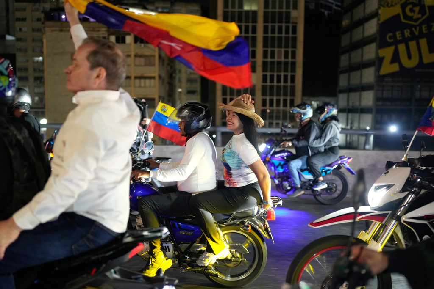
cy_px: 144
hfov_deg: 54.4
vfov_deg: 37.9
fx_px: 422
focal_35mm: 35
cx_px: 217
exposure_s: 1/125
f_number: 1.4
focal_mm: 35
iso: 2500
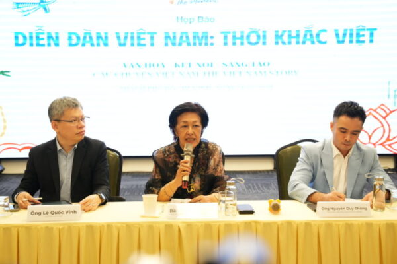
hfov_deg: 31.4
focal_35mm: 64
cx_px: 198
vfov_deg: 21.2
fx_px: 706
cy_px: 132
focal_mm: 64
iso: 2000
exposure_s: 1/250
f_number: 4
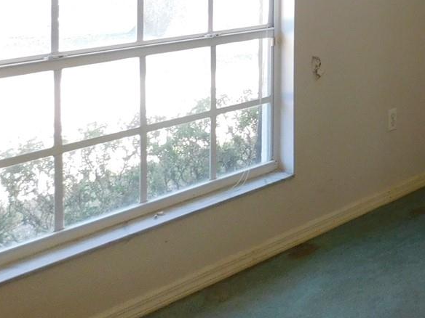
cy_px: -59
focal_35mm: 63
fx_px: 773
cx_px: 554
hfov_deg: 26.1
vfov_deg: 21.7
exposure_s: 1/30
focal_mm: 4
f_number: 3
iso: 220
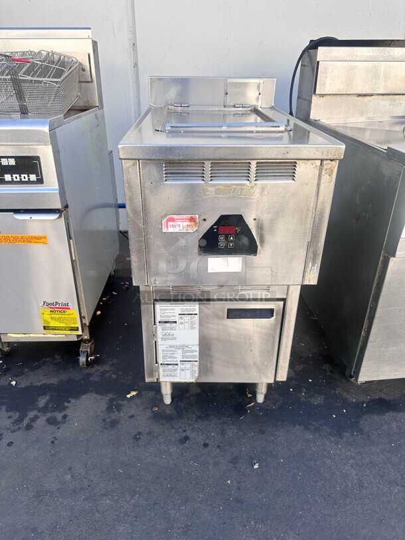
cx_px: 202
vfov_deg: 71.6
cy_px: 270
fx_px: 374
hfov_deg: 56.8
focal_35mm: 24
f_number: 1.78
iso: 80
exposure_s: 1/718
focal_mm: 6.86
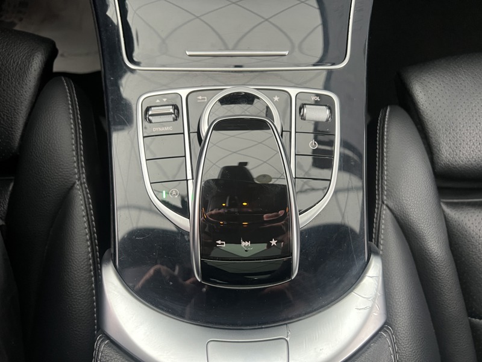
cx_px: 241
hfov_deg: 67.3
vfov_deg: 53.1
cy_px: 181
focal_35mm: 26
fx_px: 362
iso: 320
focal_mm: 5.7
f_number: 1.5
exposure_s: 1/50
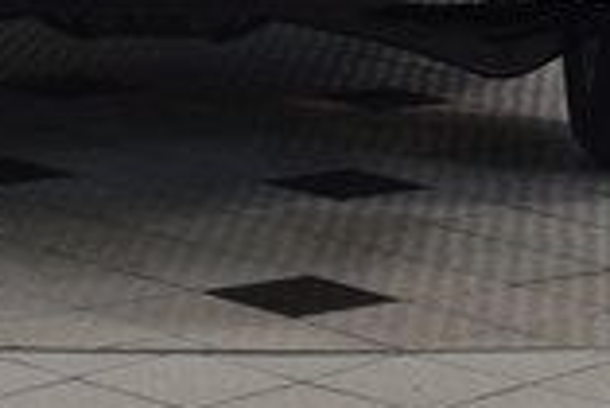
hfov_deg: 9.3
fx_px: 3731
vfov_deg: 6.1
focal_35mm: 220
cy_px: -359
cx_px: 159
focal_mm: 36
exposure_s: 1/15
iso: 560
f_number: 6.3
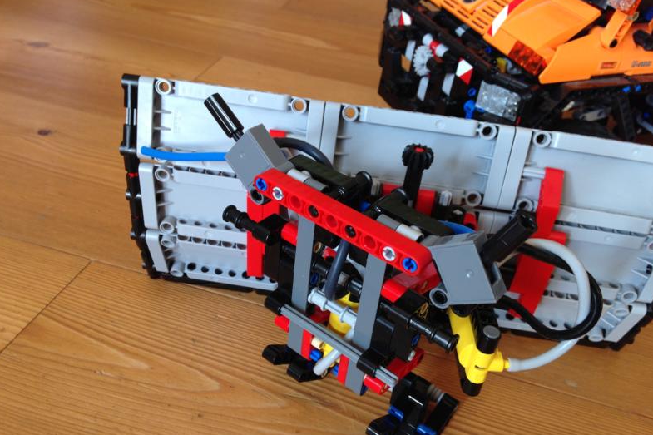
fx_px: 635
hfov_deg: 54.4
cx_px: 324
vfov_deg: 37.8
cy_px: 243
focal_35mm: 35
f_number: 2.4
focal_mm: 4.12
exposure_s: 1/24
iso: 50
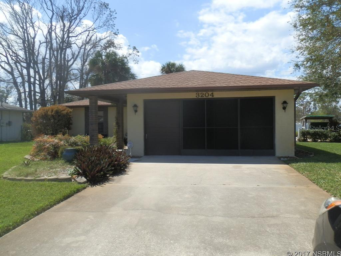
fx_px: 276
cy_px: 128
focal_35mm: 28
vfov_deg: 49.7
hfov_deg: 63.4
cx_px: 170
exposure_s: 1/1250
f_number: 3.1
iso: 64
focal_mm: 5
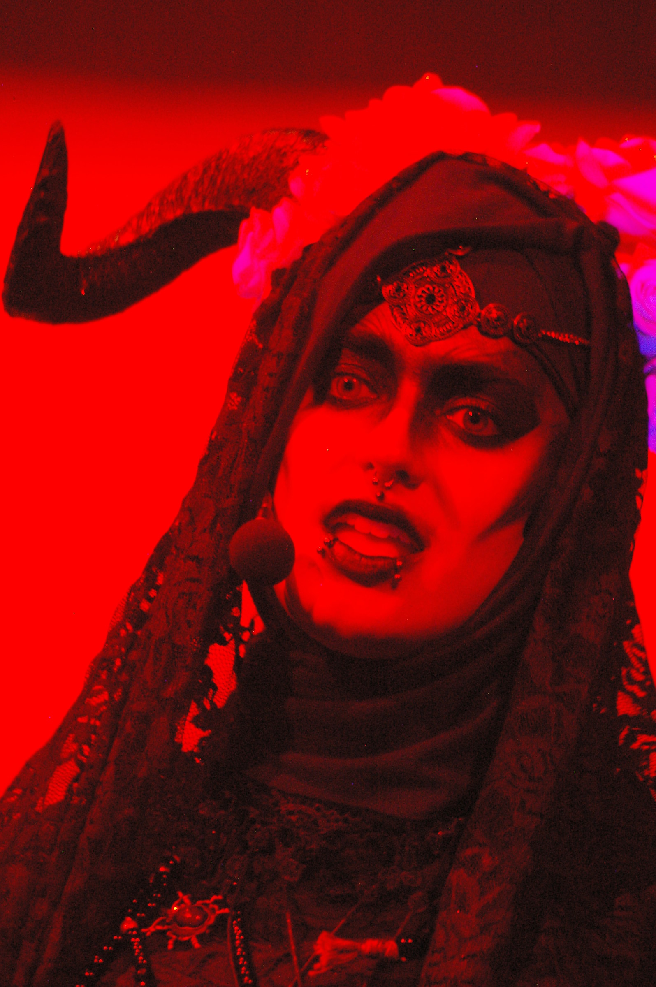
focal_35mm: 450
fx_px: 12326
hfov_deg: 3.0
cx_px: 328
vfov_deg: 4.6
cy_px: 494
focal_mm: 300
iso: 3200
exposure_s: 1/15
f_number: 5.6
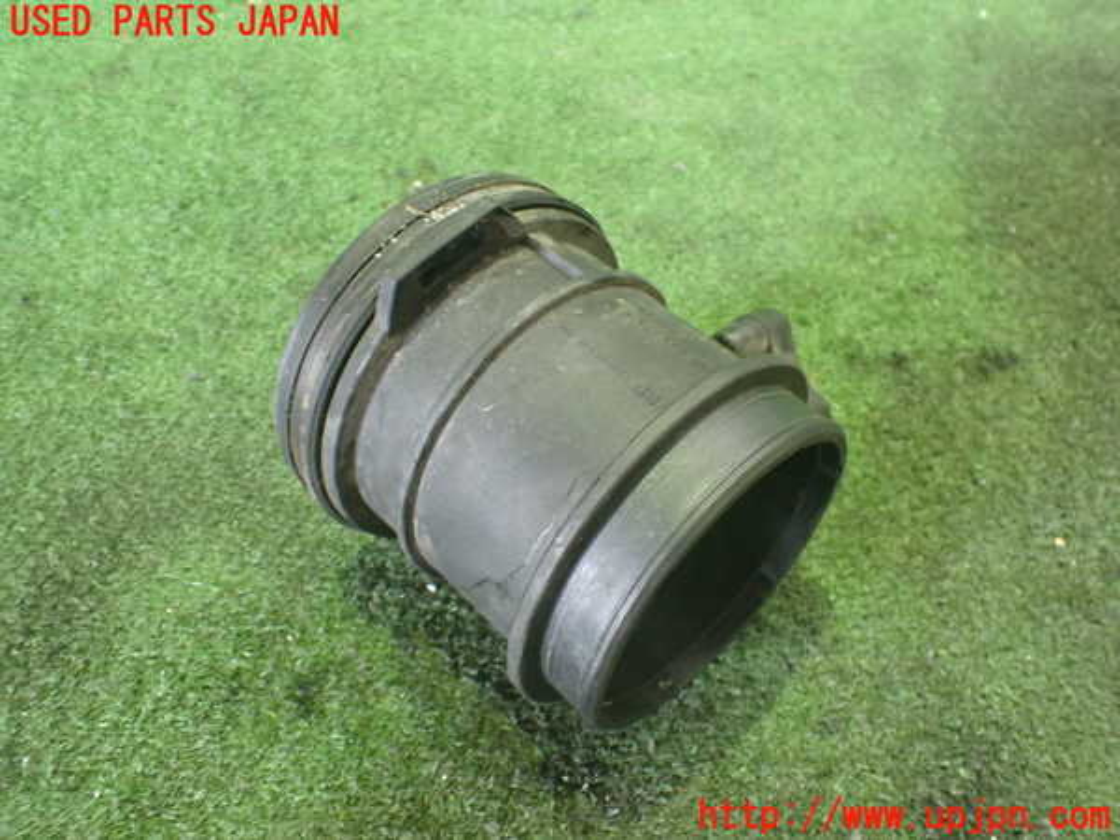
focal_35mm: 30
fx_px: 971
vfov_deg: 46.8
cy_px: 420
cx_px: 560
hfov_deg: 60.0
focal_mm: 5.4
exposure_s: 1/30
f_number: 2.3
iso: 1000
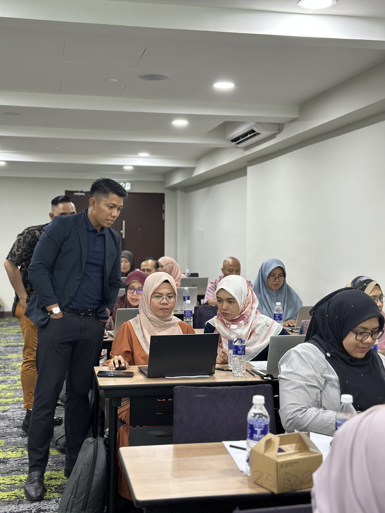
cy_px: 256
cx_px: 192
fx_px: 712
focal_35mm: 48
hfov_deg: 30.3
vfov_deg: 39.7
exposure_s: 1/50
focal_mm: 6.86
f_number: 1.78
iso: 160
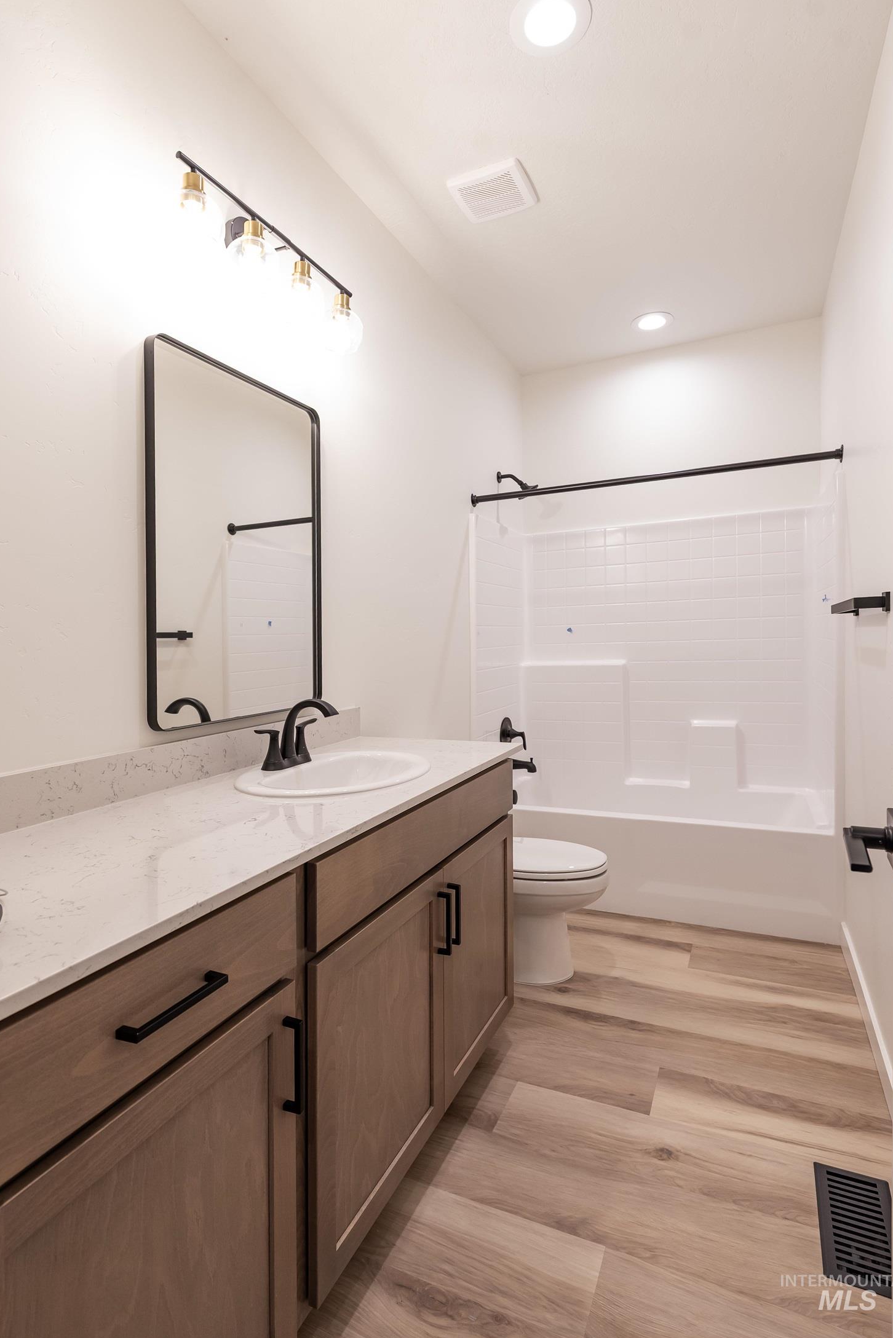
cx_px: 449
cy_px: 637
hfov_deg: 67.4
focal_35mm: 18
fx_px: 669
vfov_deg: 89.9
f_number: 4.5
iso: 800
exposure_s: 1/50
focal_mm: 17
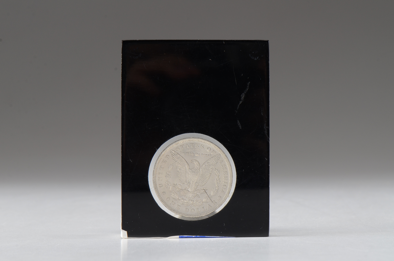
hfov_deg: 16.1
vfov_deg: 10.7
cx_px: 197
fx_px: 1393
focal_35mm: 128
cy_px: 130
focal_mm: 85
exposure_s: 1/100
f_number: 14
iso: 320
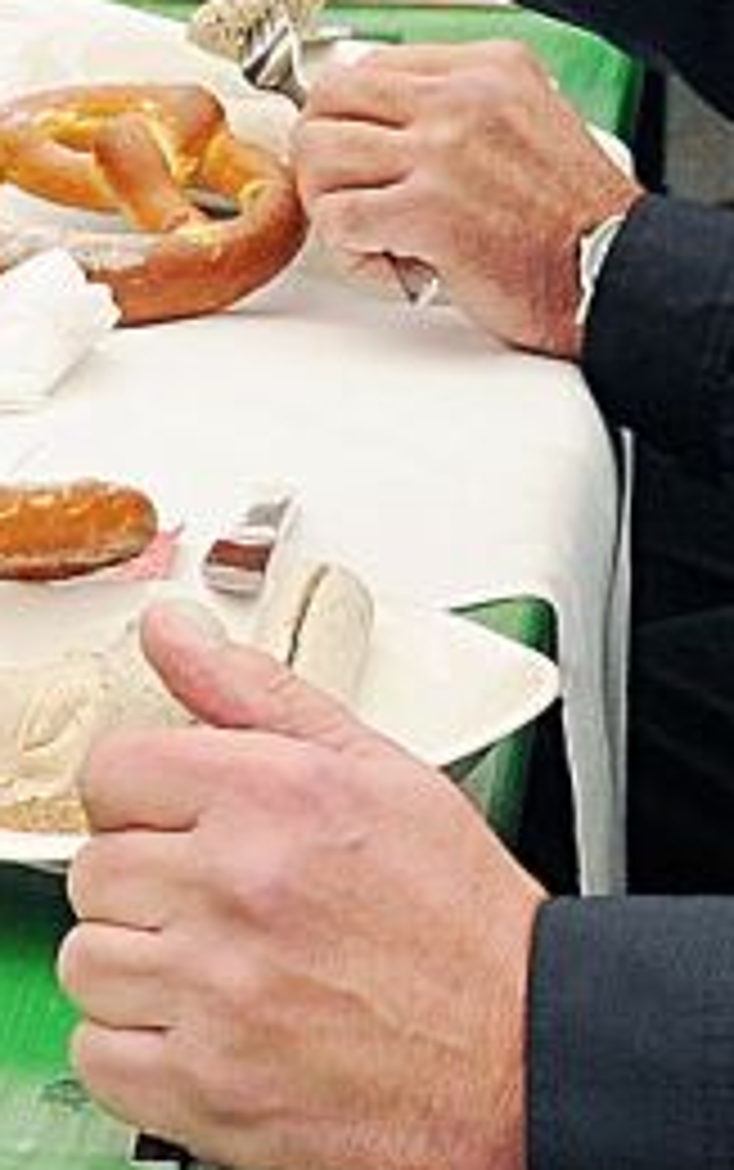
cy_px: -392
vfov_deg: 9.6
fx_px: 6802
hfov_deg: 6.1
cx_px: -522
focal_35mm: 213
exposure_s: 1/80
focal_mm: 28
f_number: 4.5
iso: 500
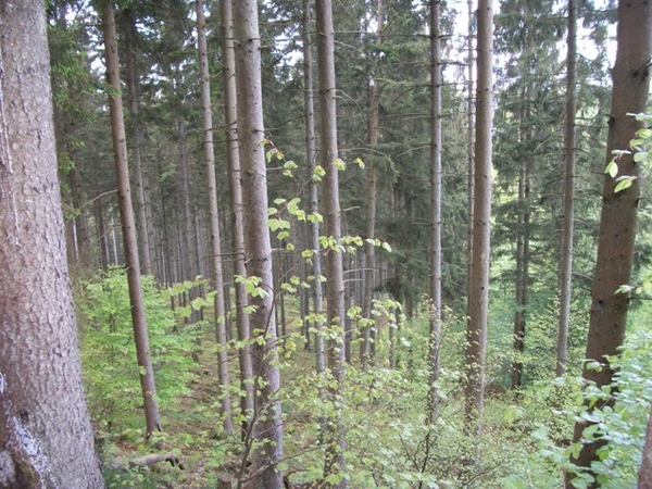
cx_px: 326
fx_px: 603
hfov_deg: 56.8
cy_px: 244
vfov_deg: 44.2
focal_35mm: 32
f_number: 2.9
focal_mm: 5.7
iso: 160
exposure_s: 1/60
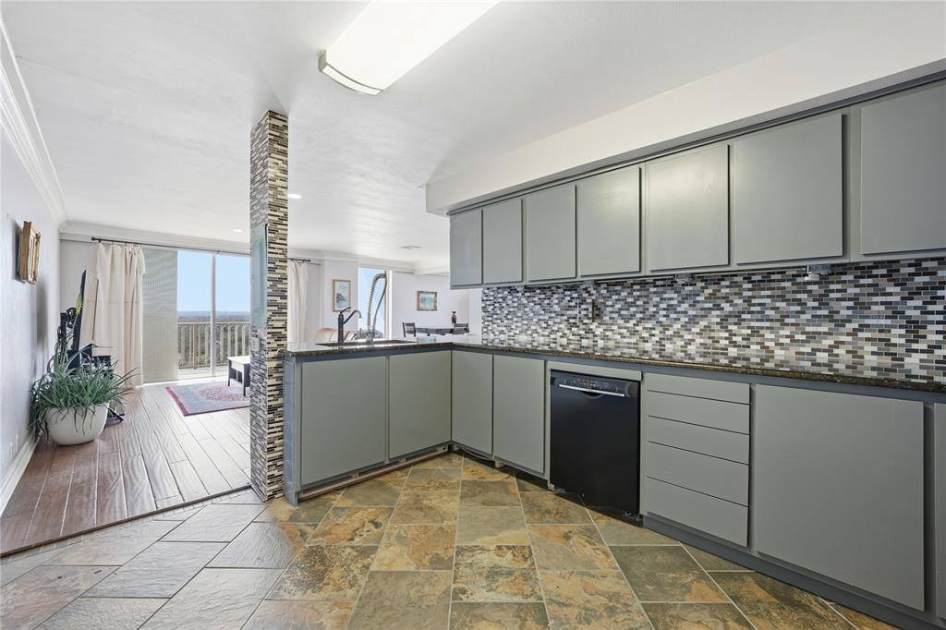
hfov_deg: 104.3
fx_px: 368
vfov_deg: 81.2
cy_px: 315
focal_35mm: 14
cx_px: 473
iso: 250
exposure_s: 1/50
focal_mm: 14
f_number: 9
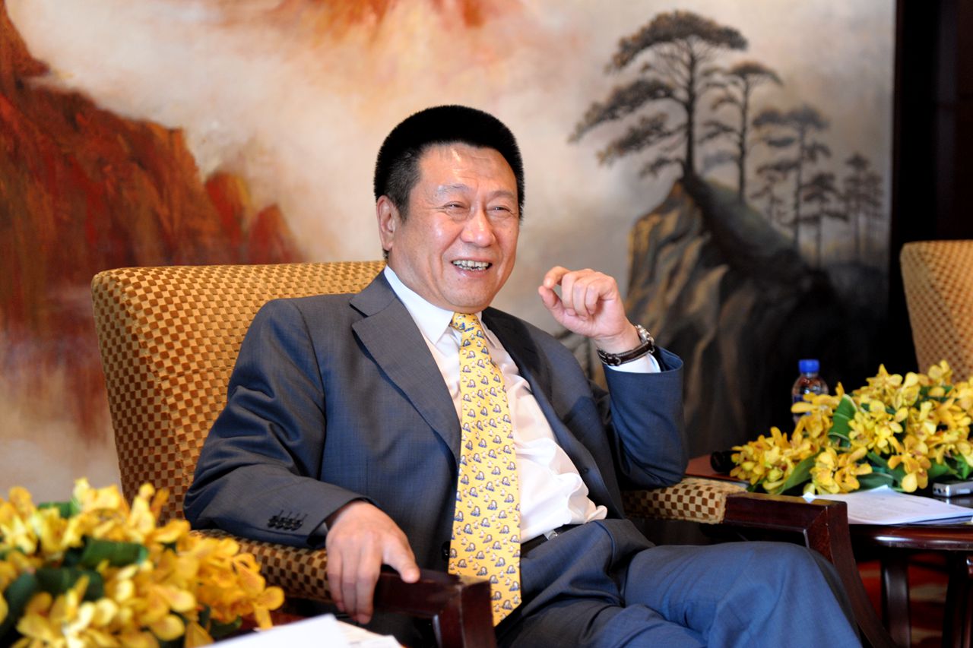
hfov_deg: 32.4
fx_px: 1675
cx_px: 486
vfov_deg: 21.9
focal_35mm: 62
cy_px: 324
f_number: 2.8
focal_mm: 62
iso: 1600
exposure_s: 1/100
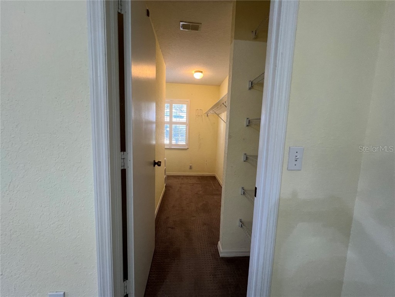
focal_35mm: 13
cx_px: 198
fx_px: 148
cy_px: 148
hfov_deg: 106.2
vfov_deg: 89.9
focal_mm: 1.57
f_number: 1.8
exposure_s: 1/60
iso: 160
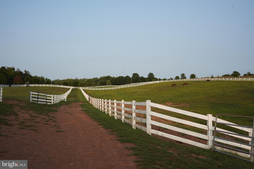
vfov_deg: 46.4
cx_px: 127
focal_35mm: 28
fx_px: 198
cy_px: 84
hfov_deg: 65.5
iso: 125
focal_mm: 28
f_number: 6.3
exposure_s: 1/200
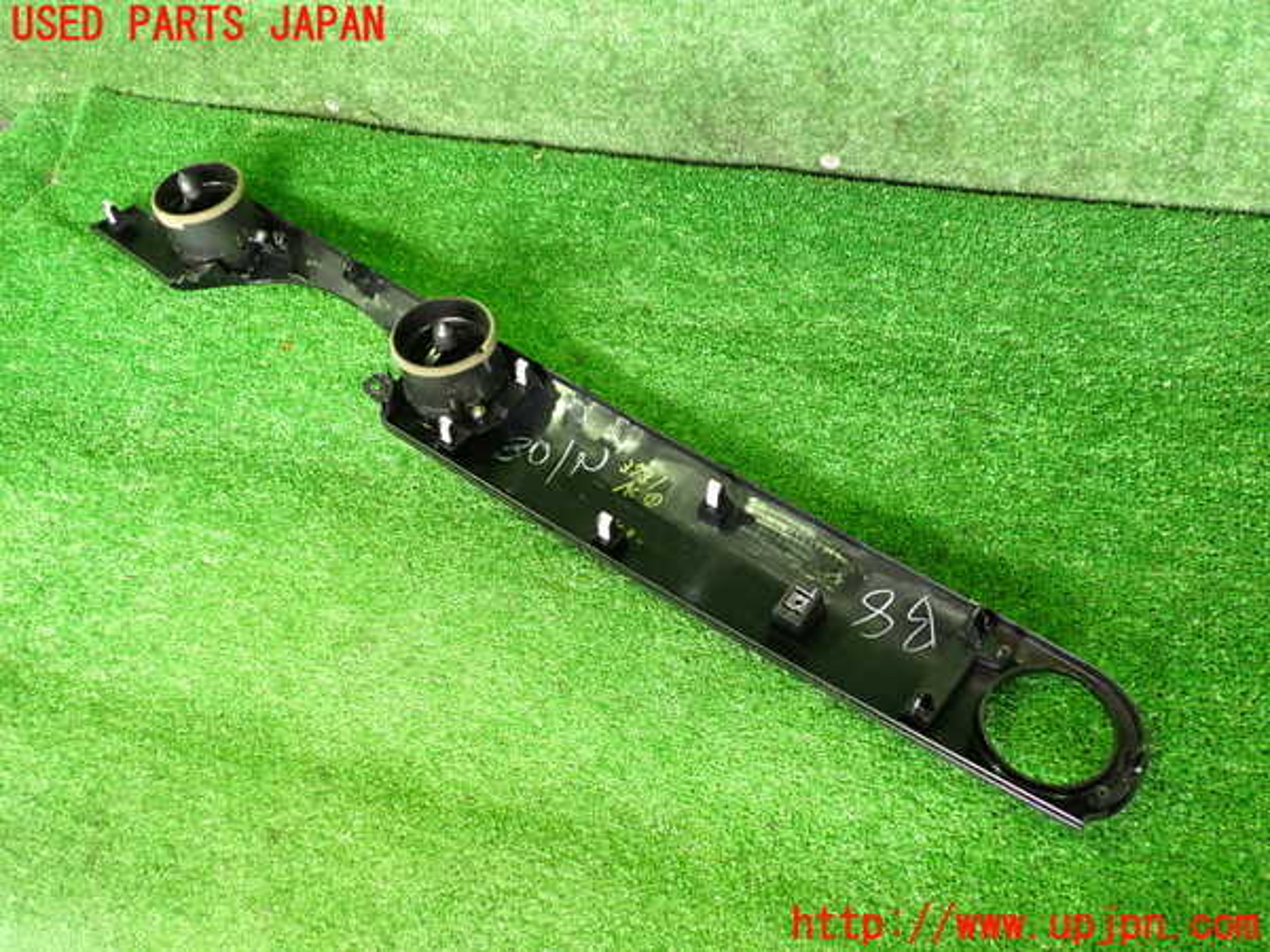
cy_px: 476
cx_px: 635
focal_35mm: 30
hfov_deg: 60.0
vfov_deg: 46.8
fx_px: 1101
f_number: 2.3
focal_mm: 5.4
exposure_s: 1/30
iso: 640
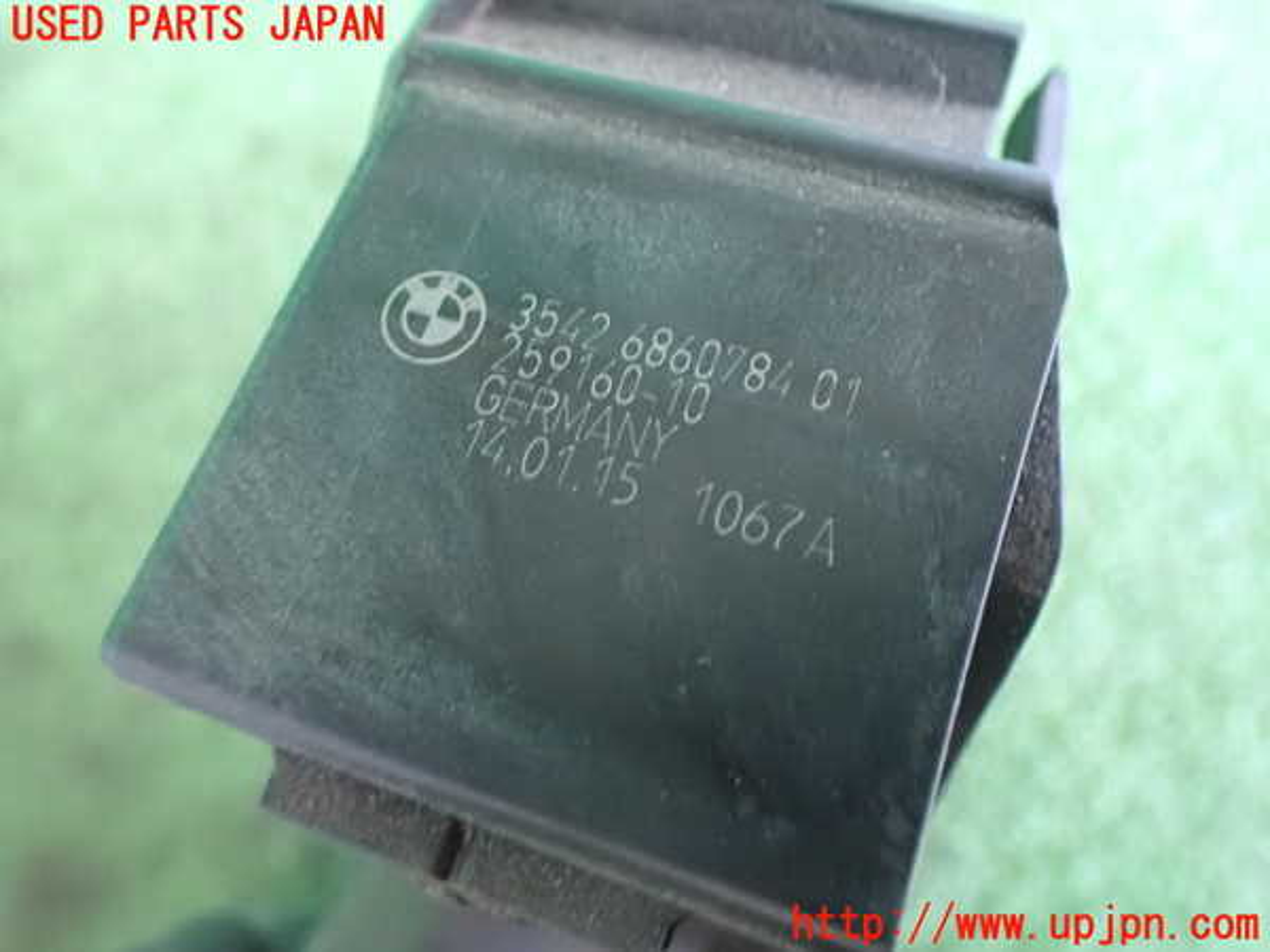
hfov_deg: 60.0
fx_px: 1101
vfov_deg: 46.8
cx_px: 635
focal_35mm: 30
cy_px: 476
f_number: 2.3
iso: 1600
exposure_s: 1/30
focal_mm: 5.4
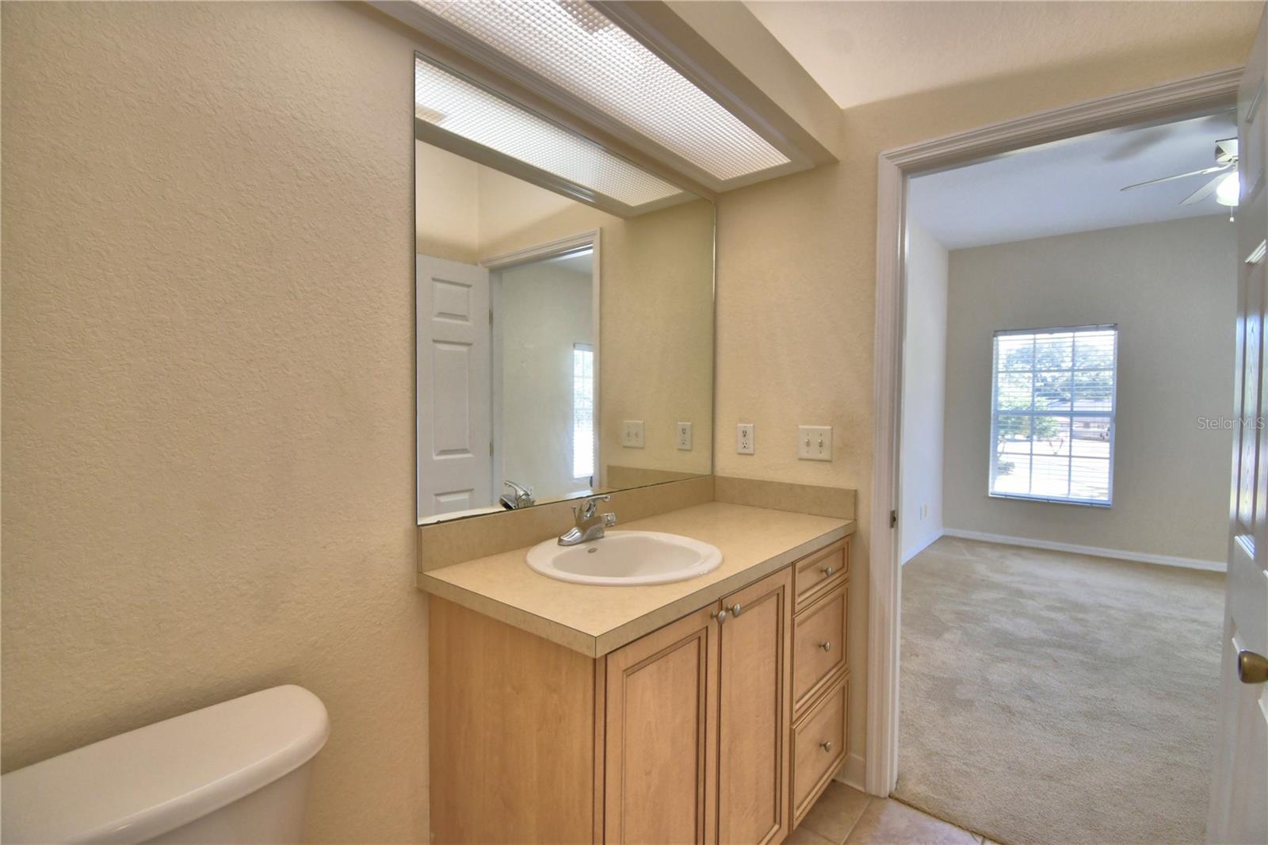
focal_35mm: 15
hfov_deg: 100.4
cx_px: 634
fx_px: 528
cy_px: 422
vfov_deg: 77.3
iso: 400
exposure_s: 1/80
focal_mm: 10
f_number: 4.5
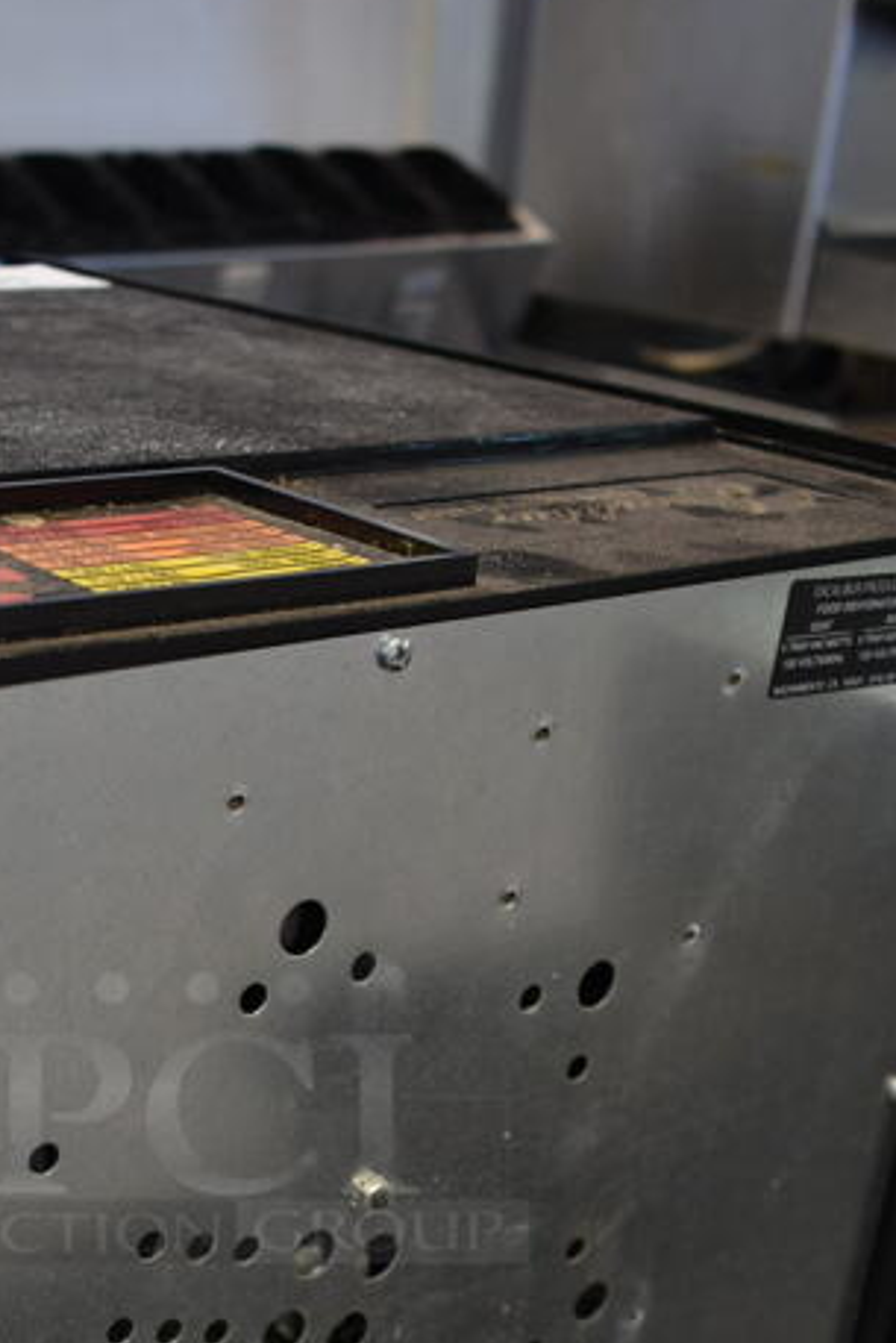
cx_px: 203
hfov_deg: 24.7
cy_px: 1109
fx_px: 2014
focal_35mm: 54
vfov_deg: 35.4
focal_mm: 18
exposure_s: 1/30
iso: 320
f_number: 3.5
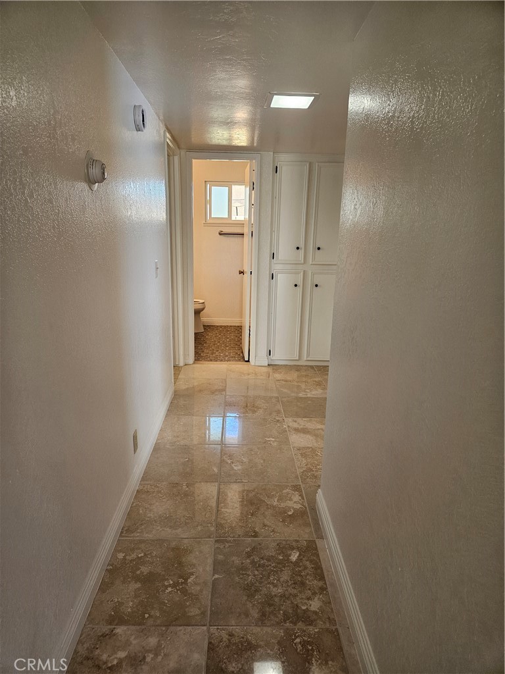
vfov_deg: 73.9
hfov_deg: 58.9
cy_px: 337
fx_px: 447
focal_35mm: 23
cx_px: 252
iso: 160
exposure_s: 1/120
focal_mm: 5.4
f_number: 1.8
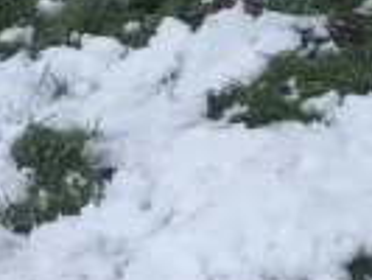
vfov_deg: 8.5
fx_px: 1807
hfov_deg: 11.7
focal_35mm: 168
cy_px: -224
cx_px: 330
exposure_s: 1/155
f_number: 2.4
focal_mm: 3.3
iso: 25
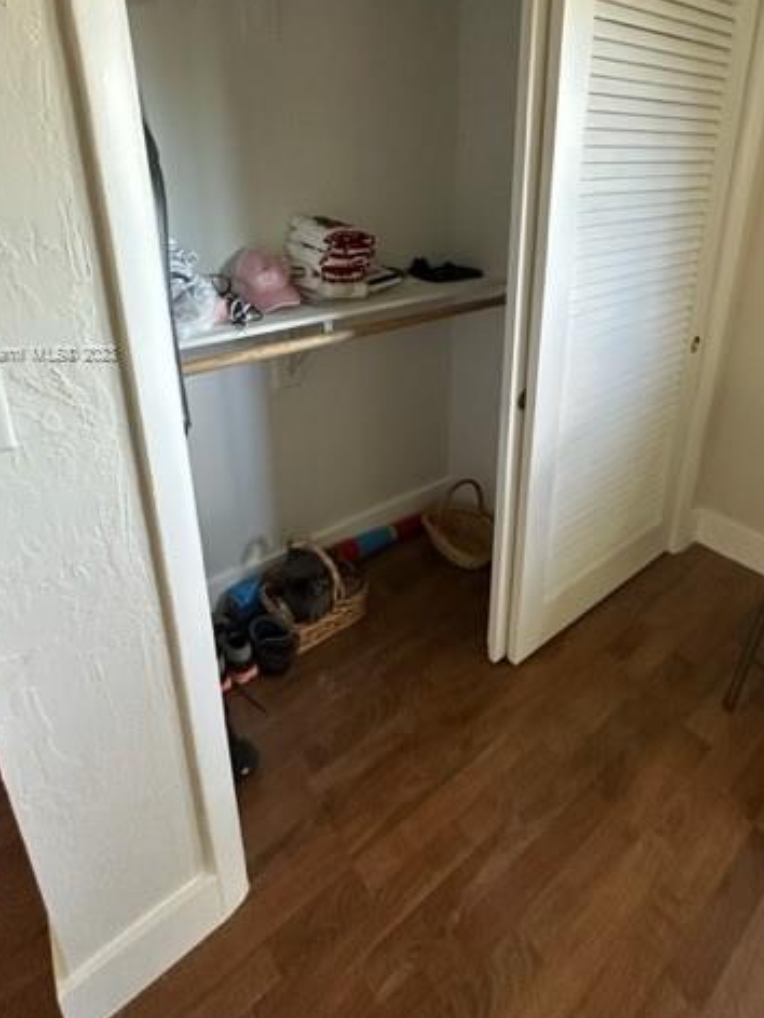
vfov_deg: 82.3
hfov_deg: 68.7
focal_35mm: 19
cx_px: 386
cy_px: 354
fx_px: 559
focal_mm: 2.22
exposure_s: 1/60
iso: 400
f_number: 2.2
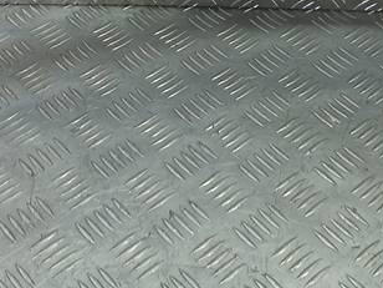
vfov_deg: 16.9
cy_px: -71
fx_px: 918
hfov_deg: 23.5
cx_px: 239
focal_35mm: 83
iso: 64
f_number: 1.8
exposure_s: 1/50
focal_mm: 4.6
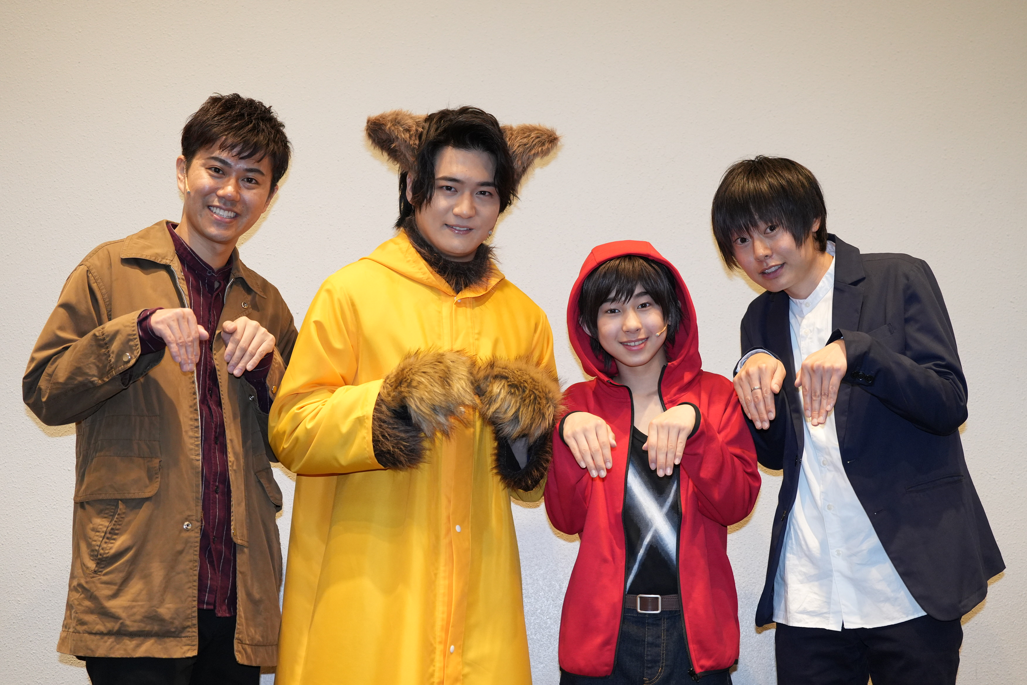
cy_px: 342
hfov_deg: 28.8
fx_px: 1997
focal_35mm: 70
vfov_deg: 19.5
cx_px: 514
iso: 2500
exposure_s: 1/250
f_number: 2.8
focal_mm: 70
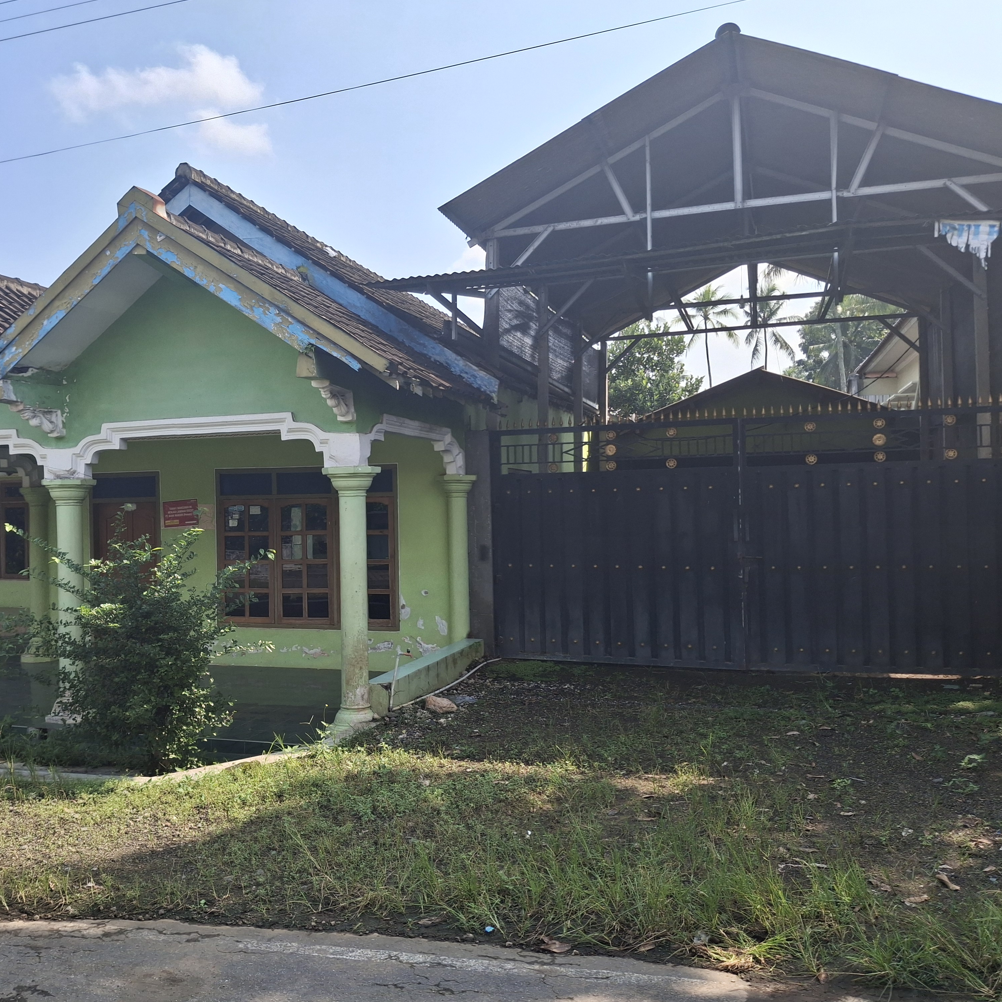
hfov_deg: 53.6
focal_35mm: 30
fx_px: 982
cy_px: 498
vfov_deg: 54.0
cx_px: 389
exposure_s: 1/1565
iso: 32
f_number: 1.8
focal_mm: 4.69
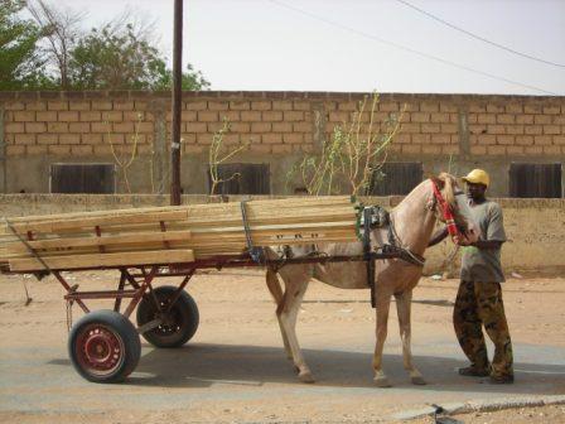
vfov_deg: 30.9
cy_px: 212
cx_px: 282
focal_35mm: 47
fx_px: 767
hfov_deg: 40.4
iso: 70
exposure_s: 1/157
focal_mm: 7.8
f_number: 6.9
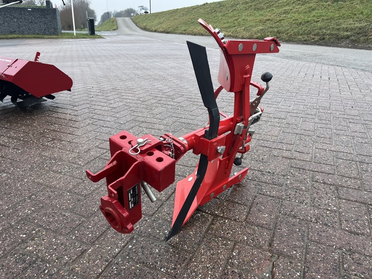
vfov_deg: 53.1
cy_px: 140
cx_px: 186
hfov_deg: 67.3
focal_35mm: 26
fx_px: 279
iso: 50
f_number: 1.6
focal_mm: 5.1
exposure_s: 1/316
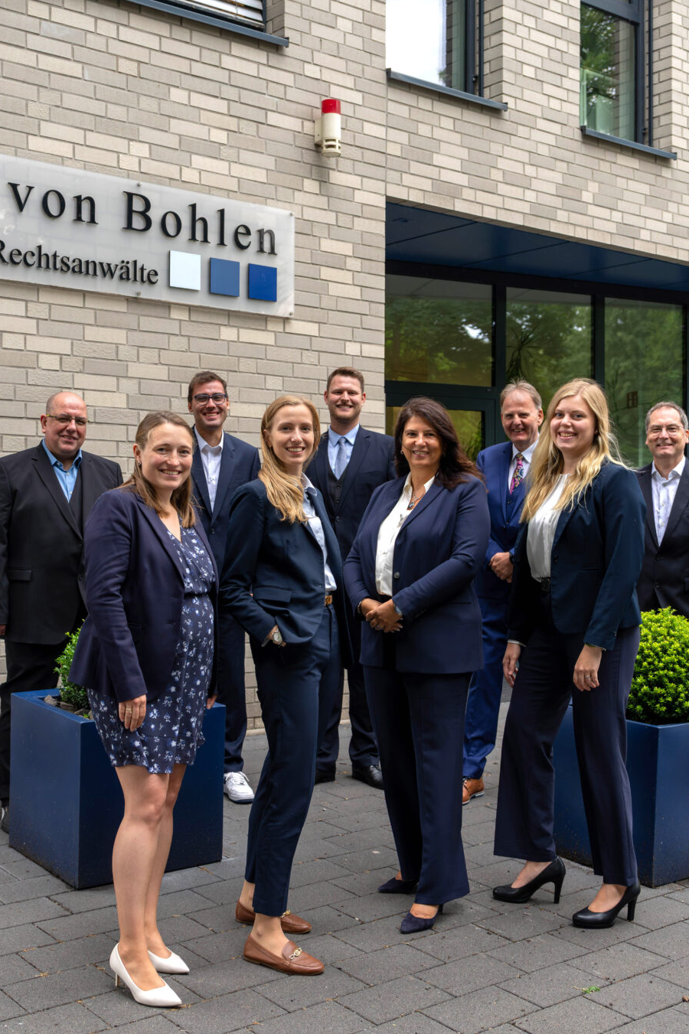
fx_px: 1350
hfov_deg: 28.6
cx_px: 344
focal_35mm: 47
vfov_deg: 41.9
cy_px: 515
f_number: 4
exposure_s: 1/160
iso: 320
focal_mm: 31
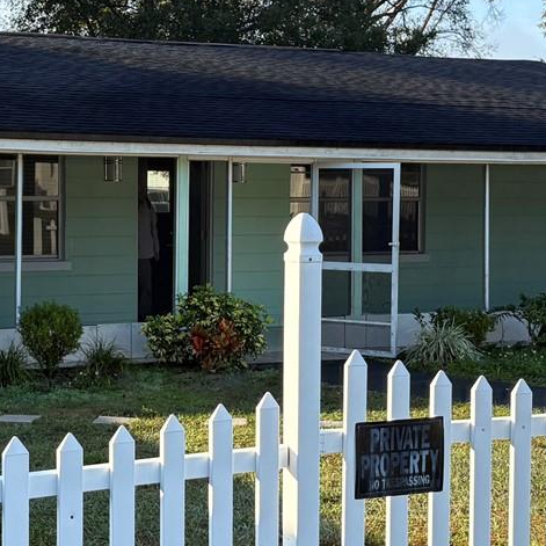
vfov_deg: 22.2
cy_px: 240
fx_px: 1392
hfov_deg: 22.1
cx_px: 179
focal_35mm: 78
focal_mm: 5.96
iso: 50
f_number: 1.6
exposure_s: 1/1048
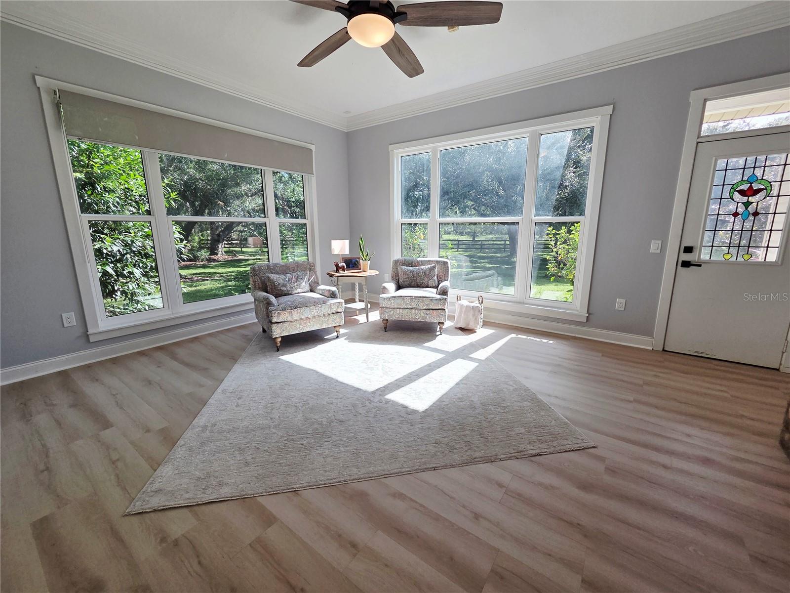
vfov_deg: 89.9
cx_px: 395
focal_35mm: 13
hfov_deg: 106.2
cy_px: 296
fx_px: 297
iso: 50
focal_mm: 2.2
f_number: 2.2
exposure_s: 1/435
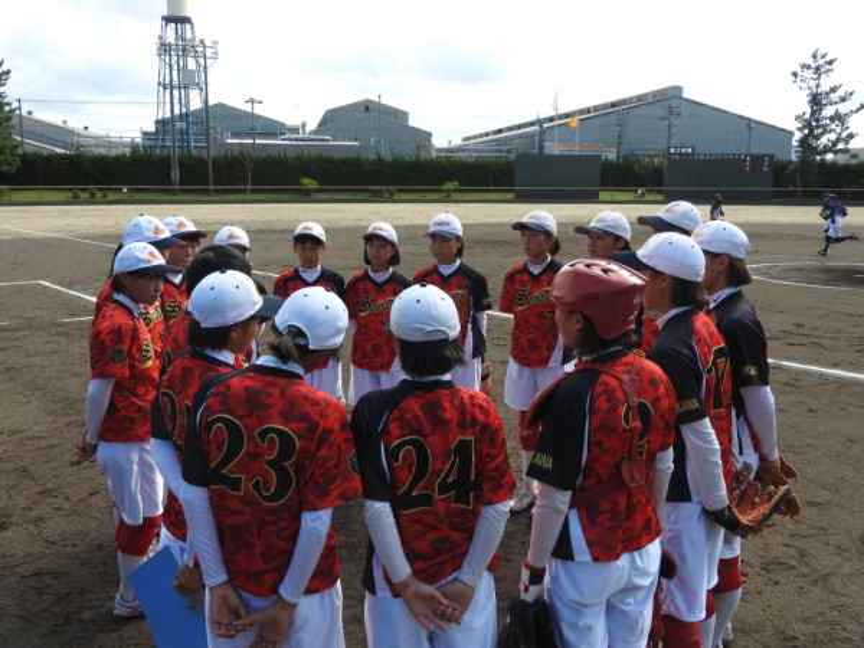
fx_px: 749
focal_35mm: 30
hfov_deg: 60.0
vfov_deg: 46.8
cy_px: 324
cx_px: 432
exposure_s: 1/640
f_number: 3.5
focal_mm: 5.4
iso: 100
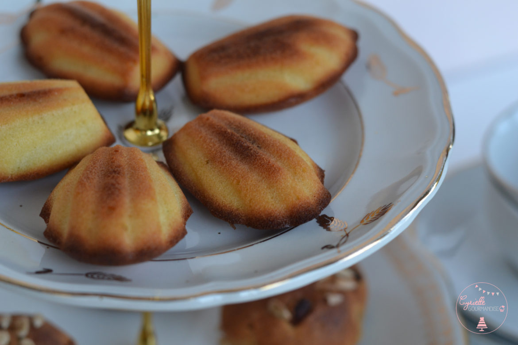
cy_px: 172
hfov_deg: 27.0
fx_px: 1079
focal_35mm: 75
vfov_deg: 18.2
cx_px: 259
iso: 400
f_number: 4
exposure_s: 1/60
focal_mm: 50
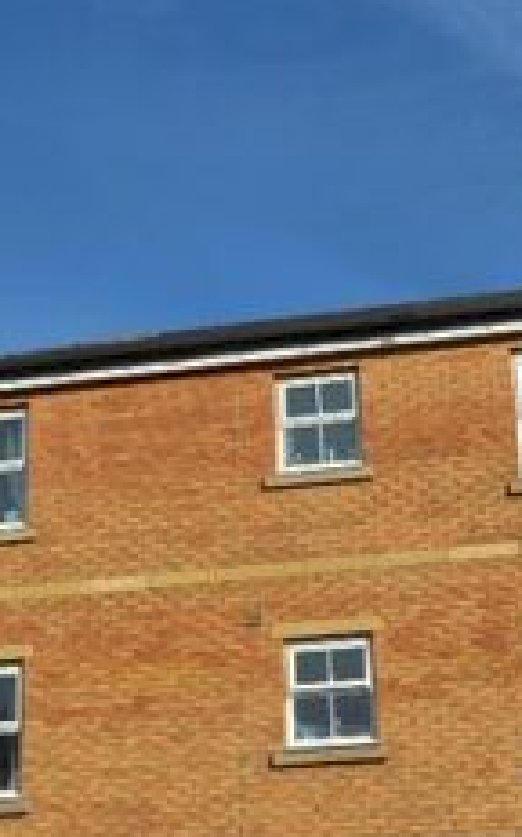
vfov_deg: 31.2
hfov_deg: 20.0
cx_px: 218
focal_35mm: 65
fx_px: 1482
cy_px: 596
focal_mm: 14
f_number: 8
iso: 100
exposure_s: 1/250
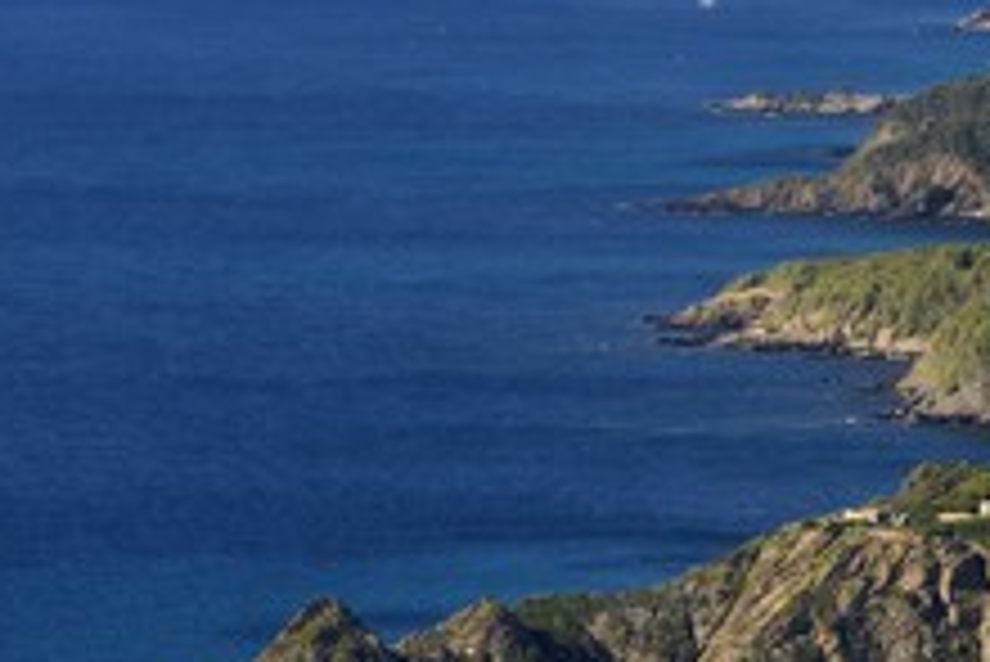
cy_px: 396
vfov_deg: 5.3
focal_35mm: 258
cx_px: 742
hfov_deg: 8.0
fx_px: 7099
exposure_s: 1/1600
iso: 800
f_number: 10
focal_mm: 135
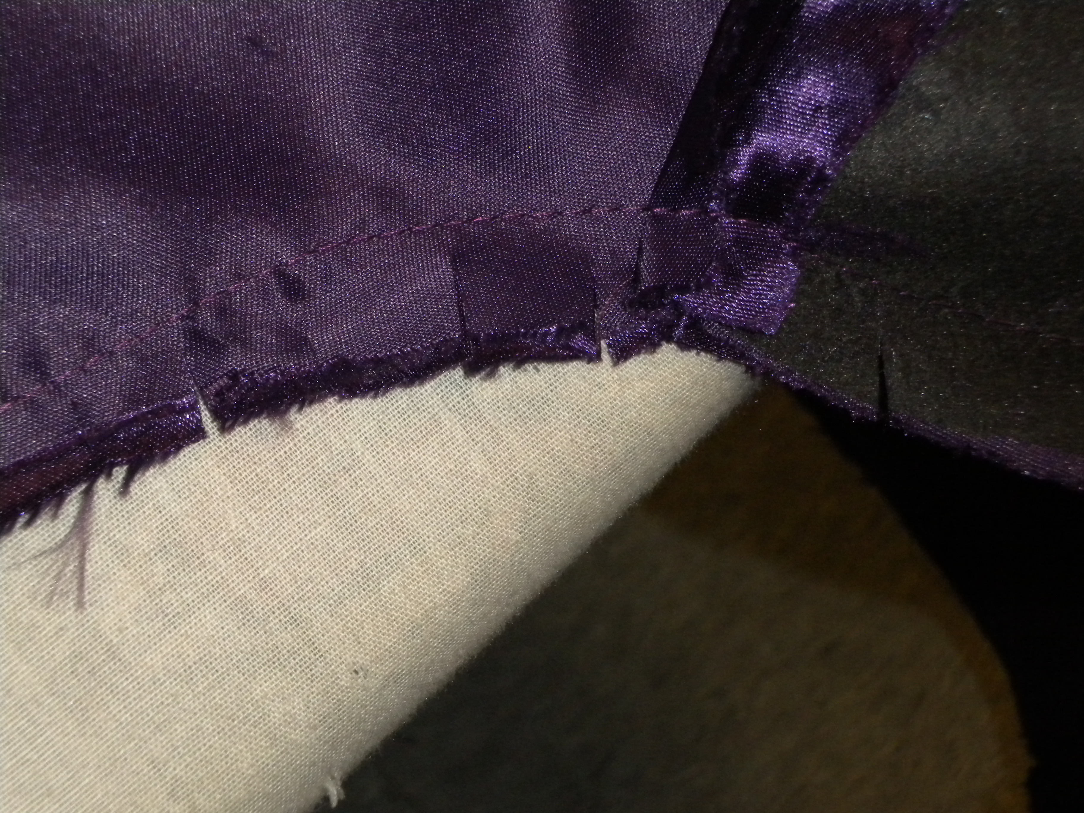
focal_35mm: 96
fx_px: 3006
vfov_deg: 15.4
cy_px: 406
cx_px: 542
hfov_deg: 20.4
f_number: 8
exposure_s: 1/60
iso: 400
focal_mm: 17.3
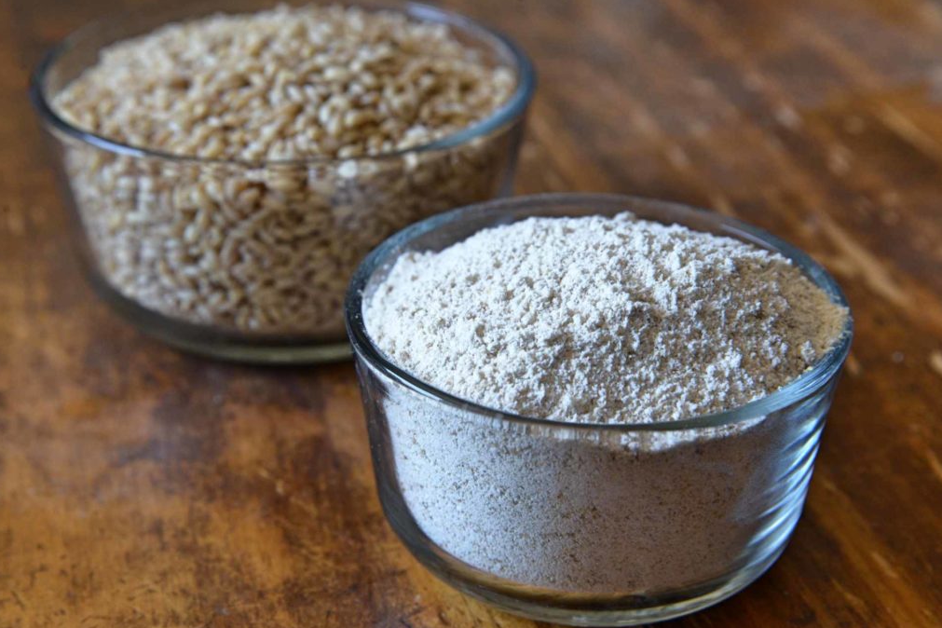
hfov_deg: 26.7
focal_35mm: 76
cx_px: 472
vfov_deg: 17.9
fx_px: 1989
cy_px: 314
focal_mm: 75
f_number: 10
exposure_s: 1/50
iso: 1250
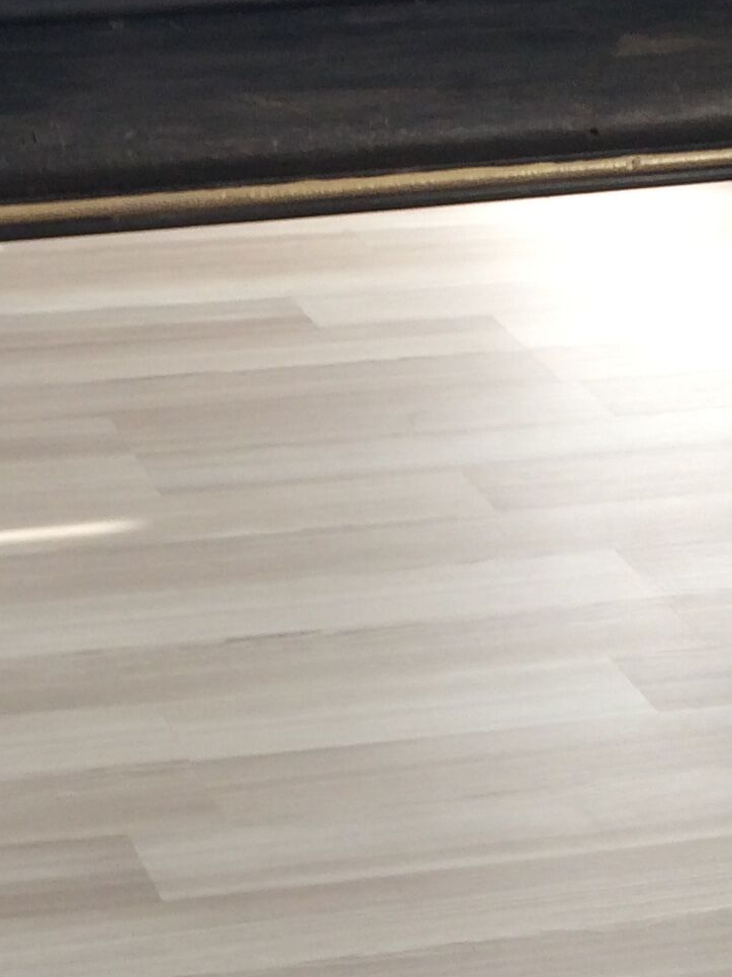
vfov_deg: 19.7
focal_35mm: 98
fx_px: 2764
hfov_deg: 15.0
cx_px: 155
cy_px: 879
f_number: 2.2
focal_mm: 4.15
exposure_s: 1/100
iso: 64
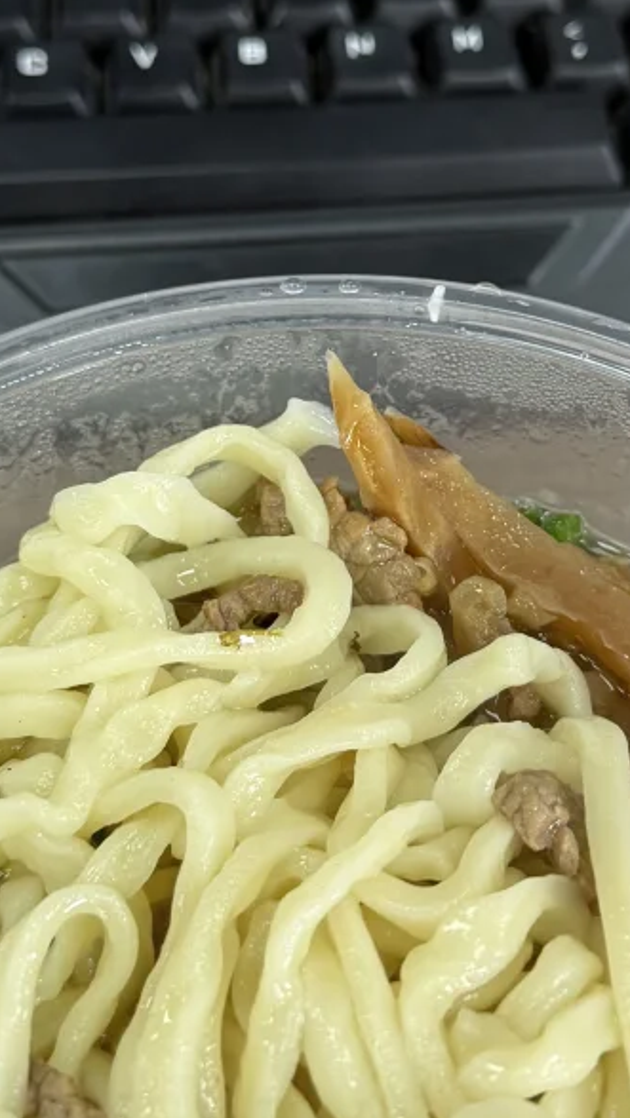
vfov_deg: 32.5
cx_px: 339
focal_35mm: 64
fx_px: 1900
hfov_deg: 18.8
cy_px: 350
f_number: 1.78
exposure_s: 1/100
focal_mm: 6.76
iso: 125
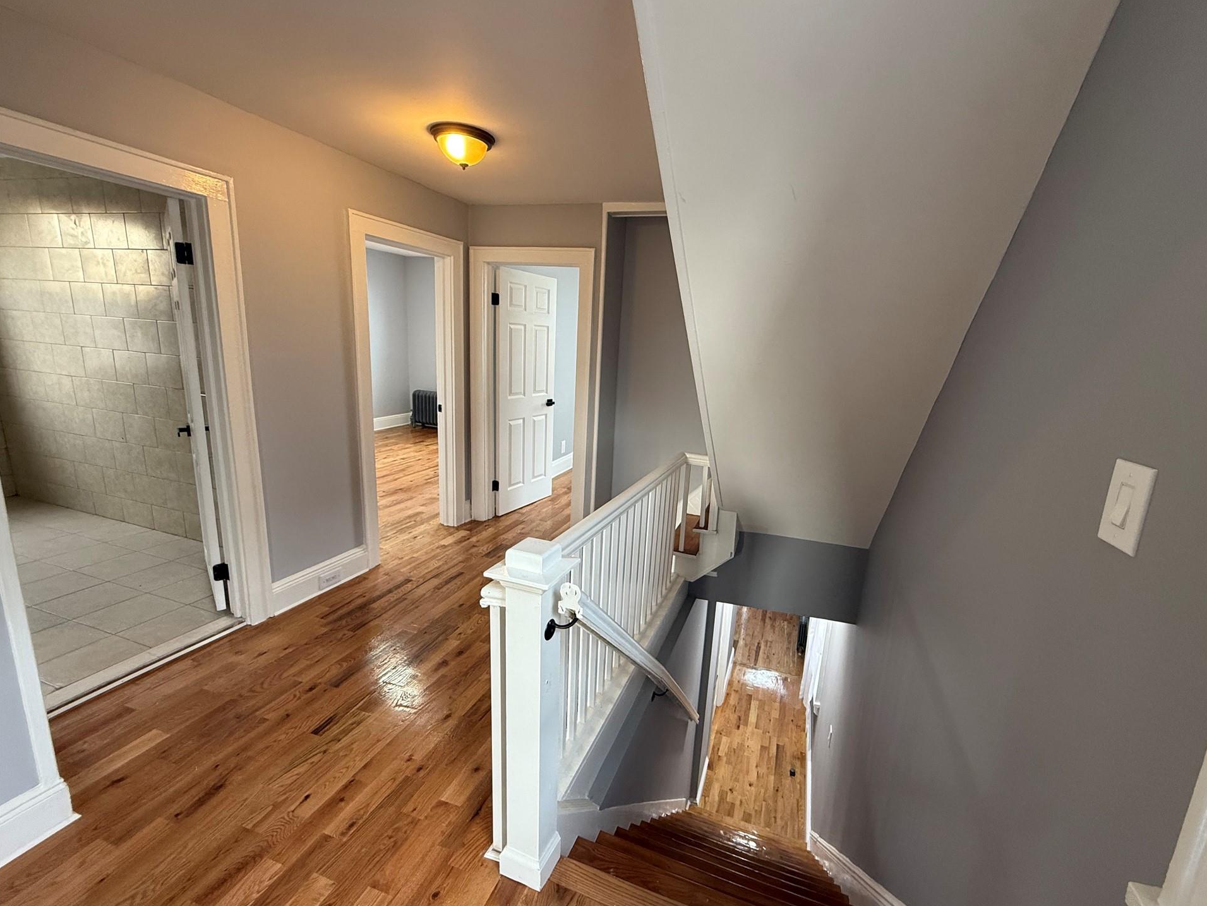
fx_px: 523
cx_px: 644
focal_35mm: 15
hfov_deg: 98.0
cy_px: 452
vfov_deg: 81.8
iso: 200
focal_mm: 2.22
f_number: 2.2
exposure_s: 1/60
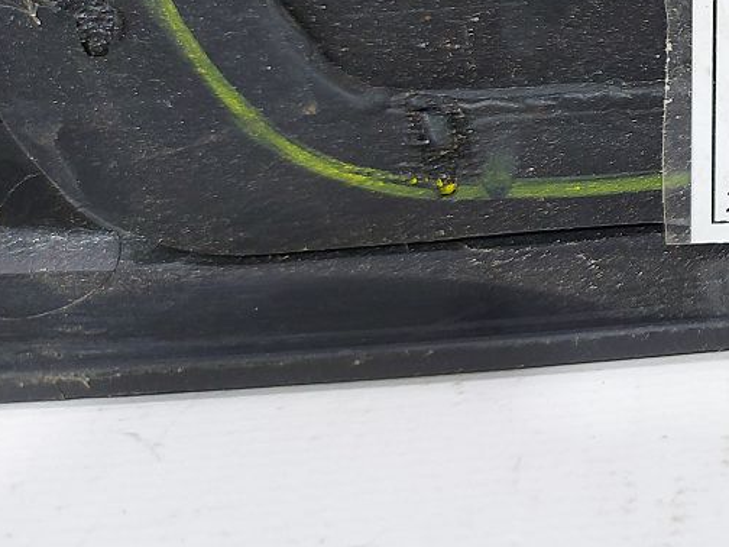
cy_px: 17
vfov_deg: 21.6
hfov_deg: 24.8
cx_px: 994
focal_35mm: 66
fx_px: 1390
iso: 80
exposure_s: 1/50
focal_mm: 5.23
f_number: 1.8
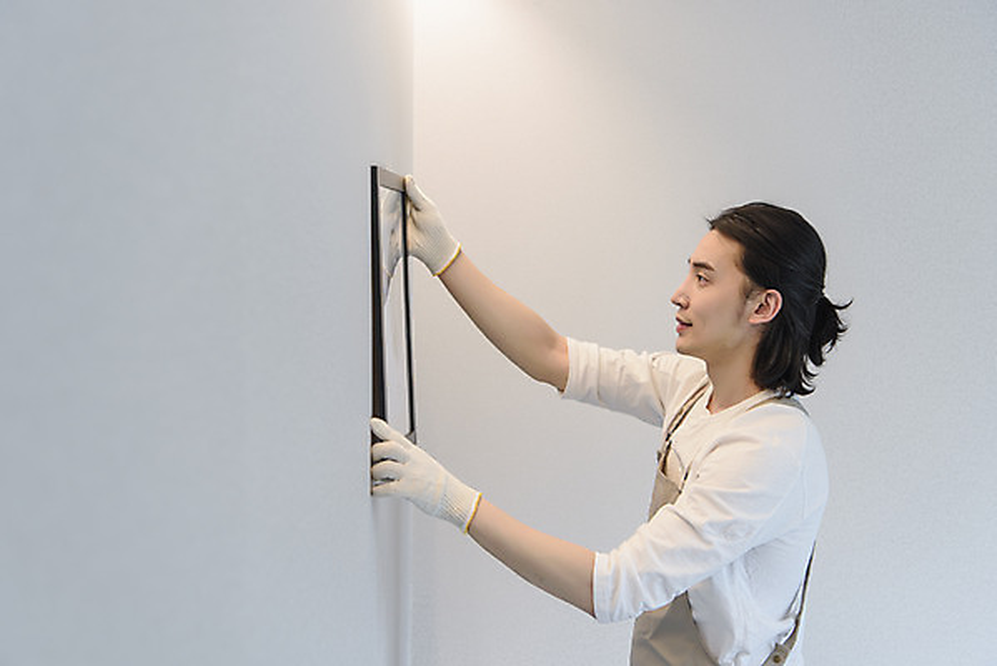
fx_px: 1524
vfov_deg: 24.6
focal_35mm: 55
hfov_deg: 36.2
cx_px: 498
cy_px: 333
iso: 320
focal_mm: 55
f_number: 4.5
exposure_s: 1/100
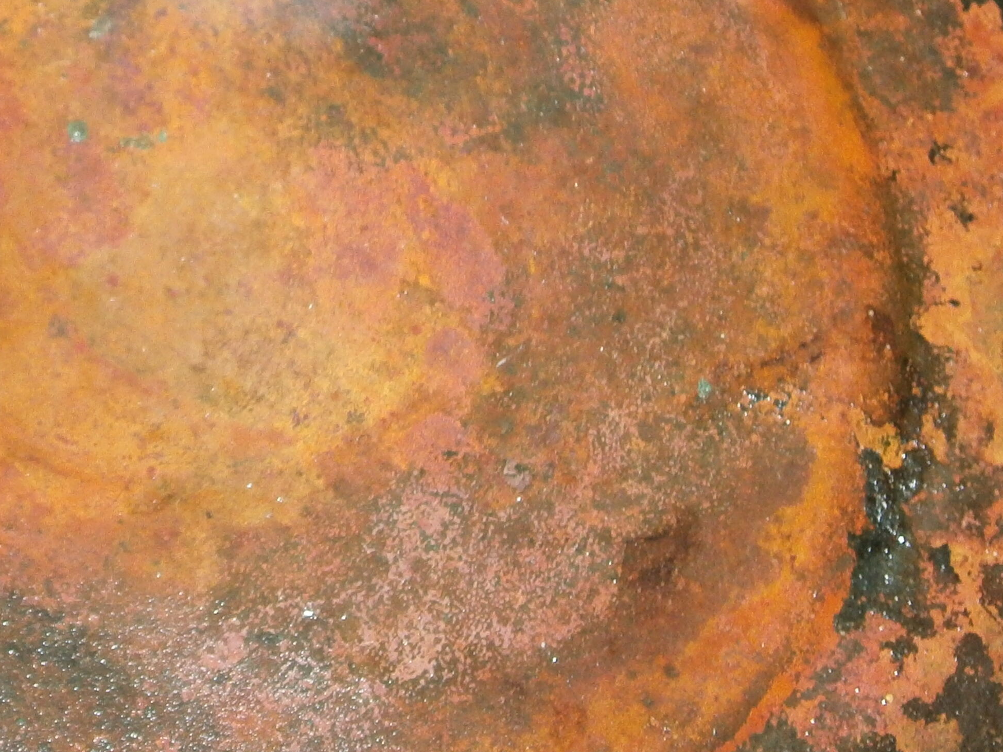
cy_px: 179
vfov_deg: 11.2
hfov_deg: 14.8
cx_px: 71
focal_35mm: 132
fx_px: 3825
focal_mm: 10.7
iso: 125
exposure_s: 1/50
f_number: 3.9
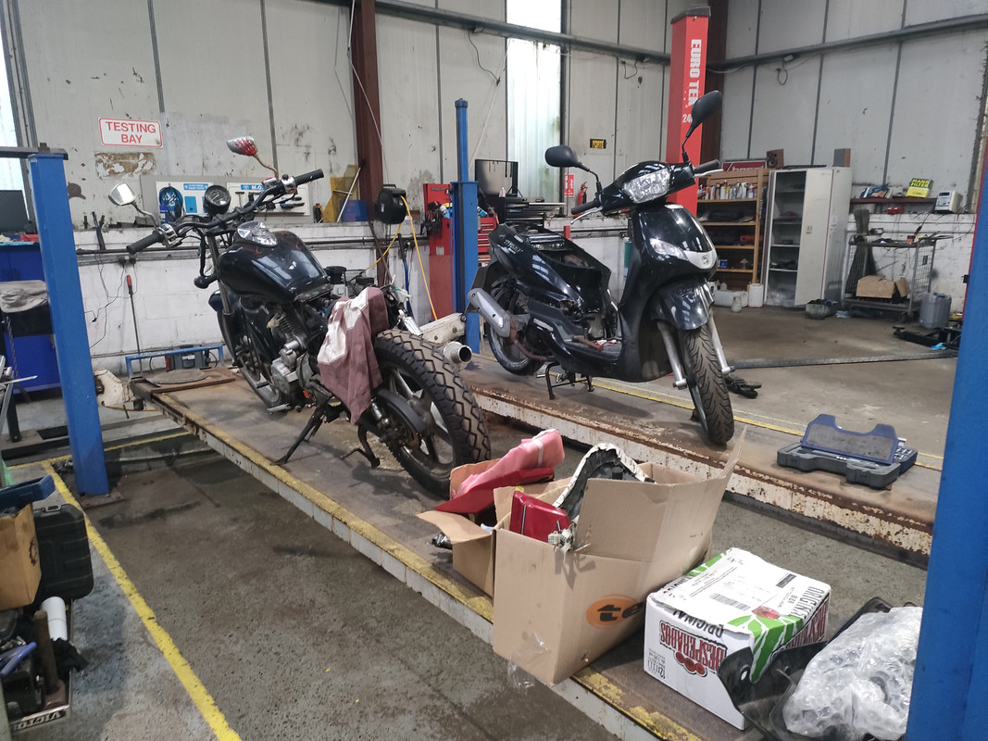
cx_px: 494
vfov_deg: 51.3
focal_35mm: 27
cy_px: 370
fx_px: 771
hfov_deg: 65.3
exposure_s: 1/33
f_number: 1.7
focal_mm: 4.73
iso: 584
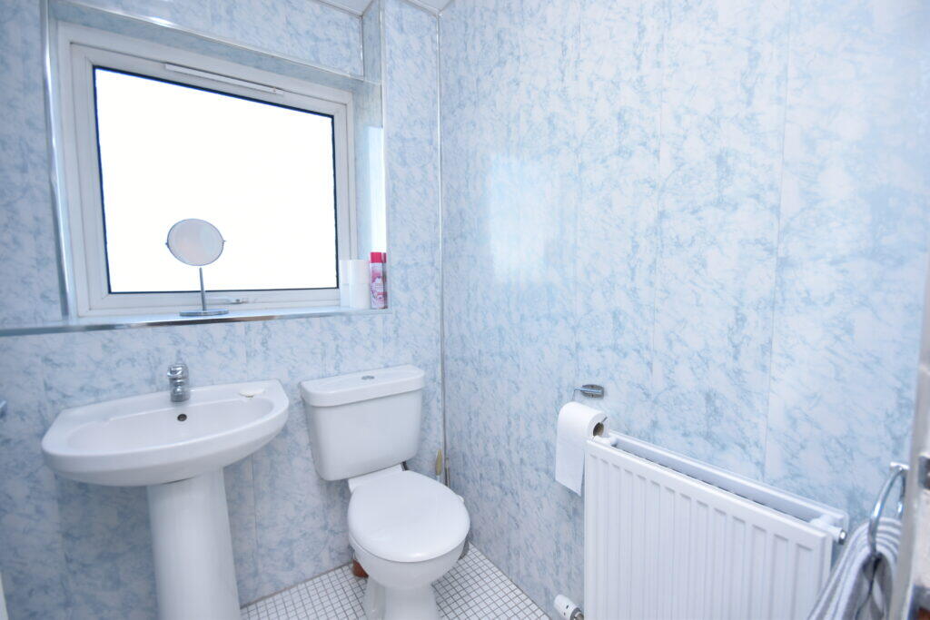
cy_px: 310
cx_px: 465
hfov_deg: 100.4
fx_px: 388
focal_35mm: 15
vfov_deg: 77.3
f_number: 5.6
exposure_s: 1/125
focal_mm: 10
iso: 400
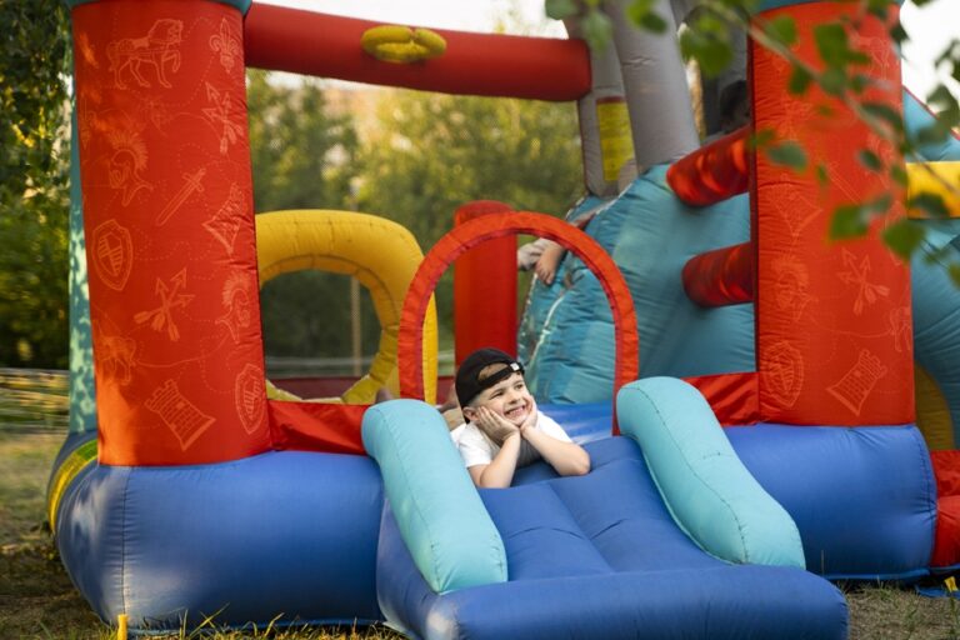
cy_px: 320
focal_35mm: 75
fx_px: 2000
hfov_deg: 27.0
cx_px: 480
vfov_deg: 18.2
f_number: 2.8
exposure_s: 1/1000
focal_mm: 75
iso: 1000
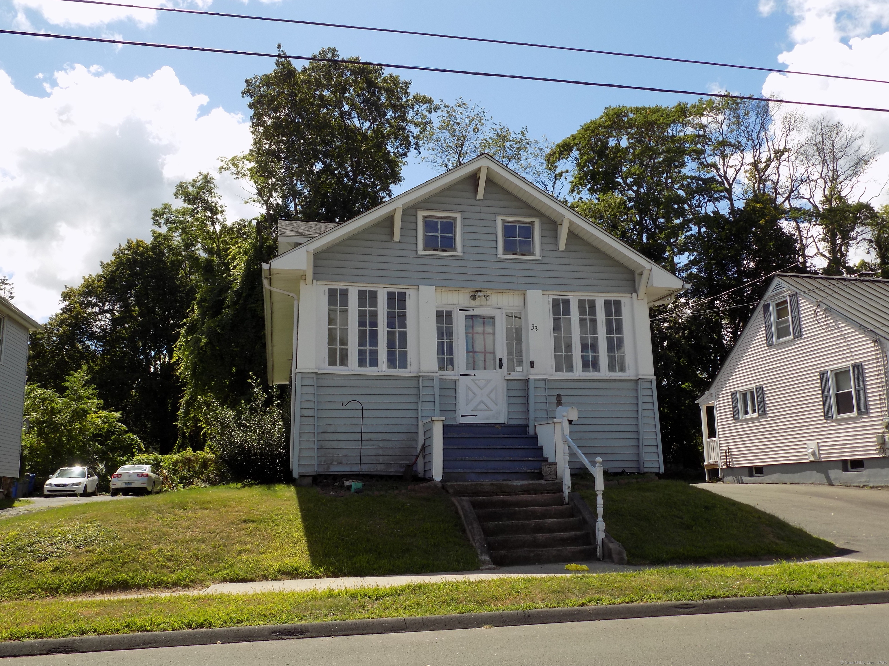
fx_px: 770
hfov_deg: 60.0
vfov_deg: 46.8
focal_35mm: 30
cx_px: 444
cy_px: 333
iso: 80
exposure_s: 1/640
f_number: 3.3
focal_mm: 5.3
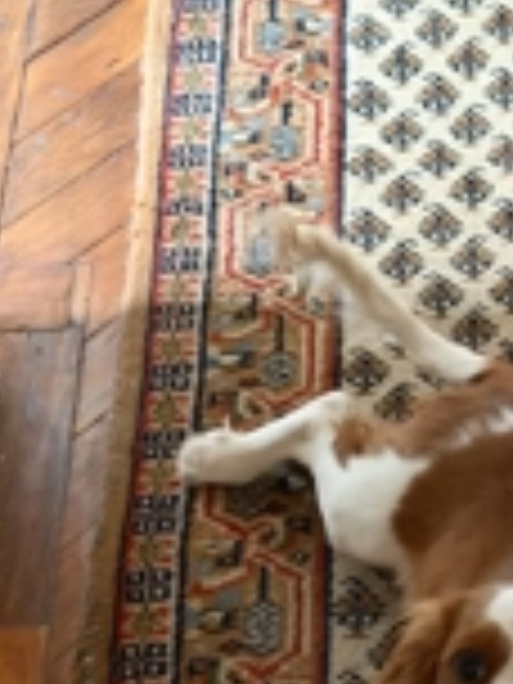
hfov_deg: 11.8
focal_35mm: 126
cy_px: 729
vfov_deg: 15.3
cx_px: 333
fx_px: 2490
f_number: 1.78
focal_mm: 6.76
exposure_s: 1/24
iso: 800
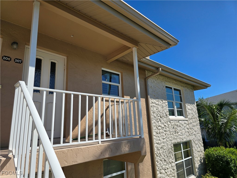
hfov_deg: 73.9
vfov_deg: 58.9
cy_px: 89
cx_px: 118
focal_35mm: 23
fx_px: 157
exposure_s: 1/1081
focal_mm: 6.3
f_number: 1.7
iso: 12
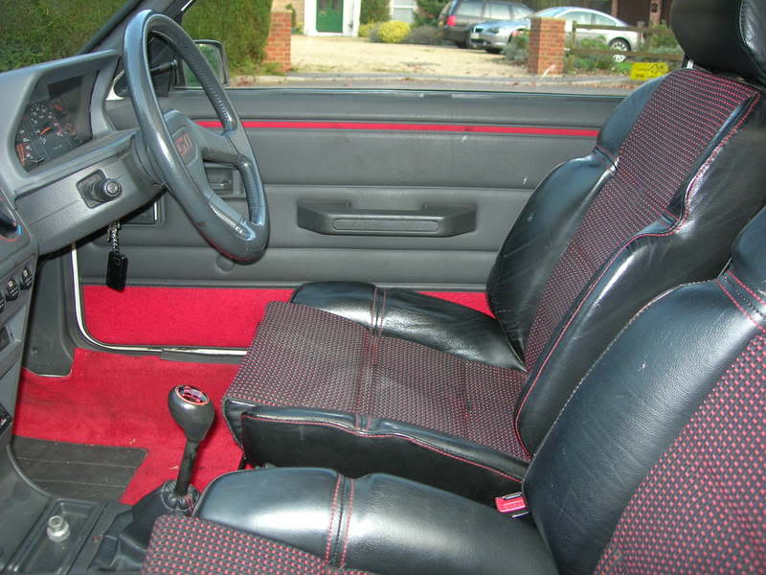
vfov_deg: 37.7
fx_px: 841
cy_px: 288
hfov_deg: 49.0
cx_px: 383
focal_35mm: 38
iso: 64
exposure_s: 1/60.1
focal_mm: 7.8
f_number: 2.8
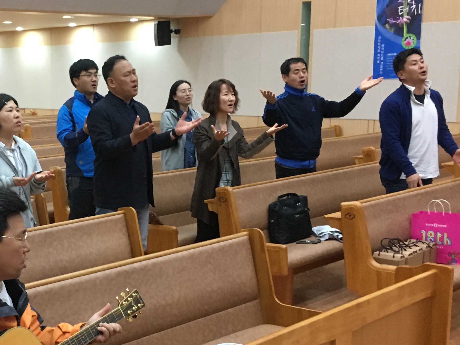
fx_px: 771
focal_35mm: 58
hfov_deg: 31.9
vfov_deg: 25.1
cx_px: 64
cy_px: 219
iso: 200
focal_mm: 4.15
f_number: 2.2
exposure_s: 1/24
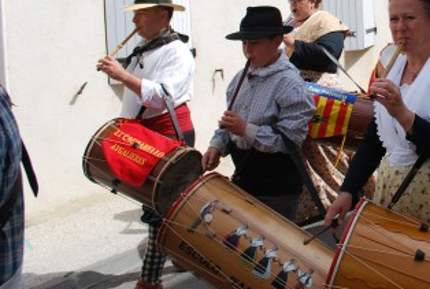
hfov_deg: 33.1
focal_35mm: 55
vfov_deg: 23.7
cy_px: 2
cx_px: 433
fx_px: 659
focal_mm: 18
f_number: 7.1
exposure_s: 1/200
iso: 100
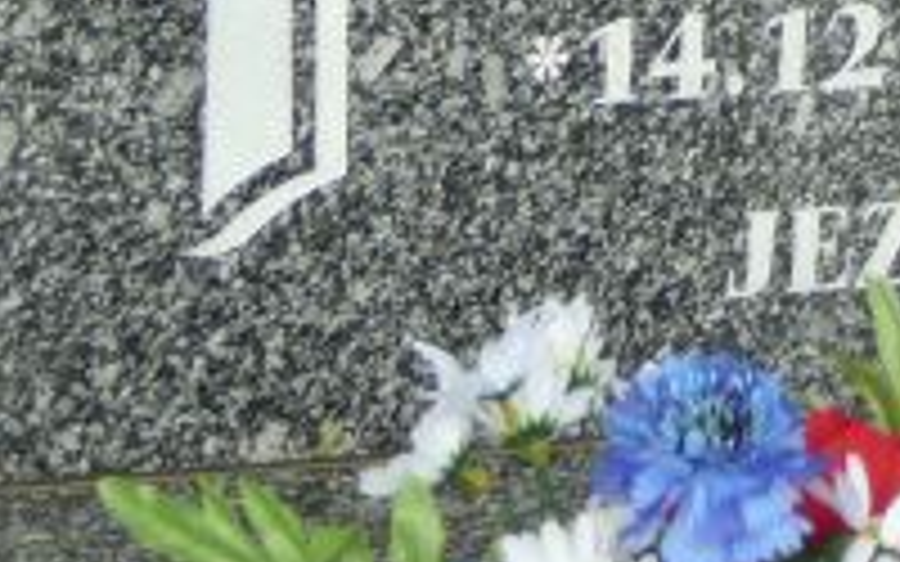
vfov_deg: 5.9
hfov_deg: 9.3
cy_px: -391
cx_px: 1238
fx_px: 5396
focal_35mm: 220
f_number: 3.6
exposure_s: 1/250
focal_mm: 9.7
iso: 80
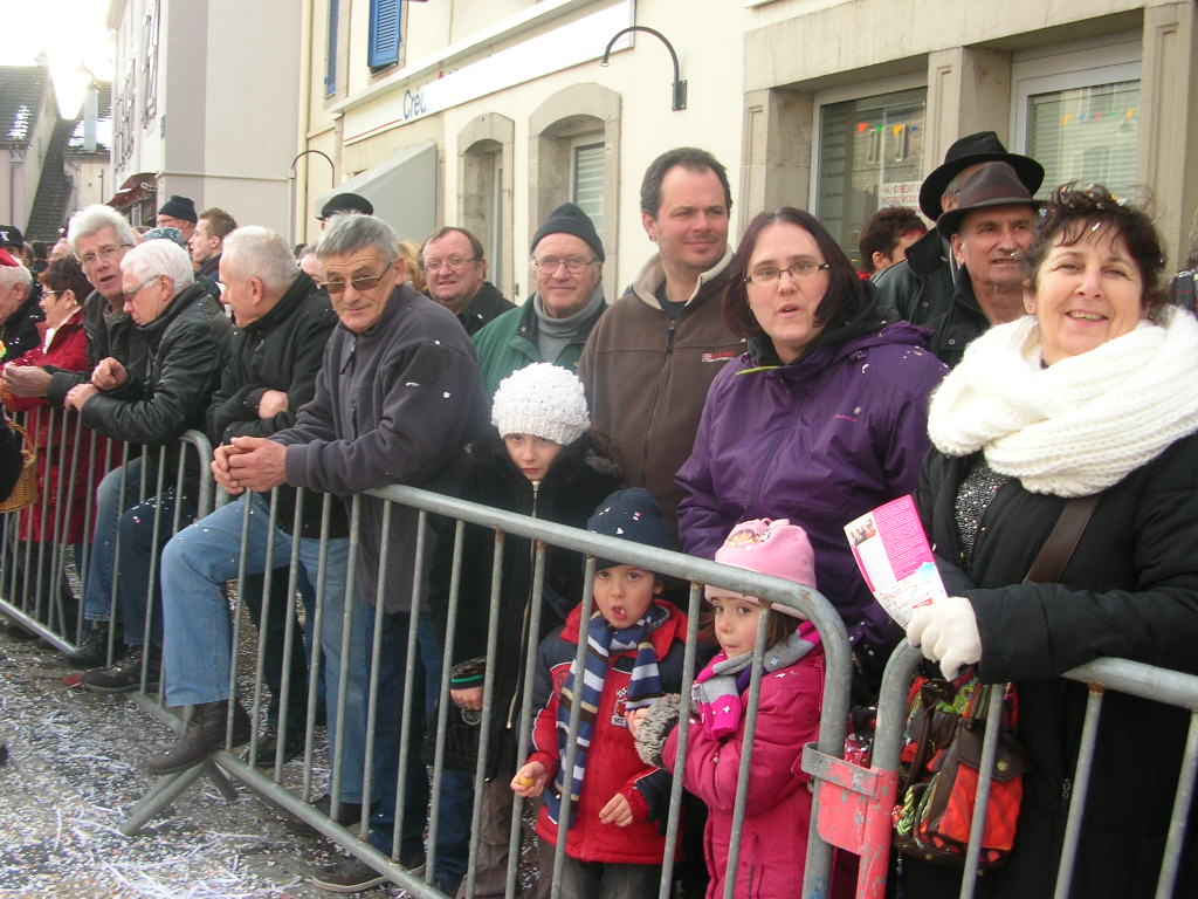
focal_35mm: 37
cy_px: 450
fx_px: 1281
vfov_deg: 38.7
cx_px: 599
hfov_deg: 50.1
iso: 50
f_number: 2.9
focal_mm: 6.2
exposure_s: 1/114
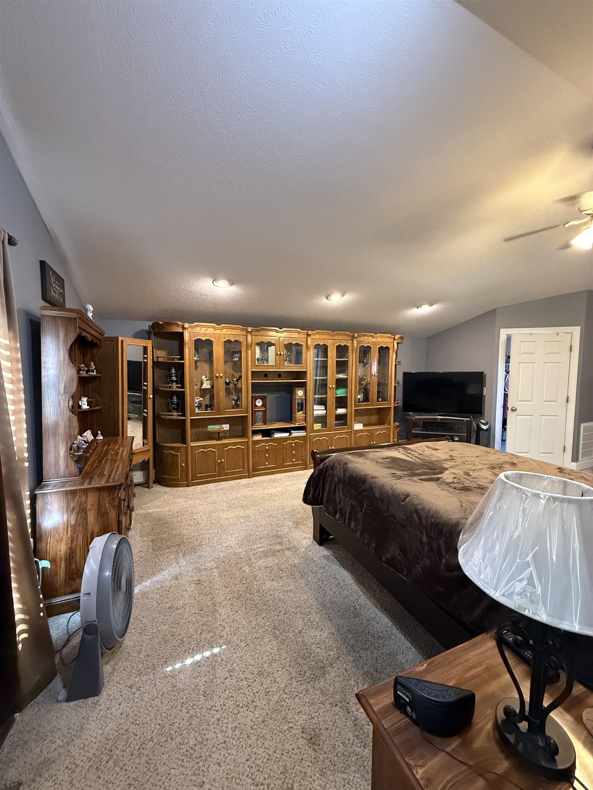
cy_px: 395
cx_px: 296
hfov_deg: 85.7
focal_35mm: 14
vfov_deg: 102.1
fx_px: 320
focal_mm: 2.22
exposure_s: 1/60
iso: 800
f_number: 2.2
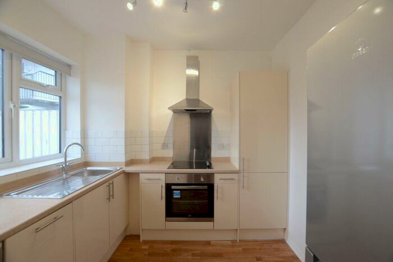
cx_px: 196
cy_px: 131
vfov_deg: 77.4
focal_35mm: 15
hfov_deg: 100.4
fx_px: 164
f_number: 4.5
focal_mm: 10
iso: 800
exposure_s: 1/100
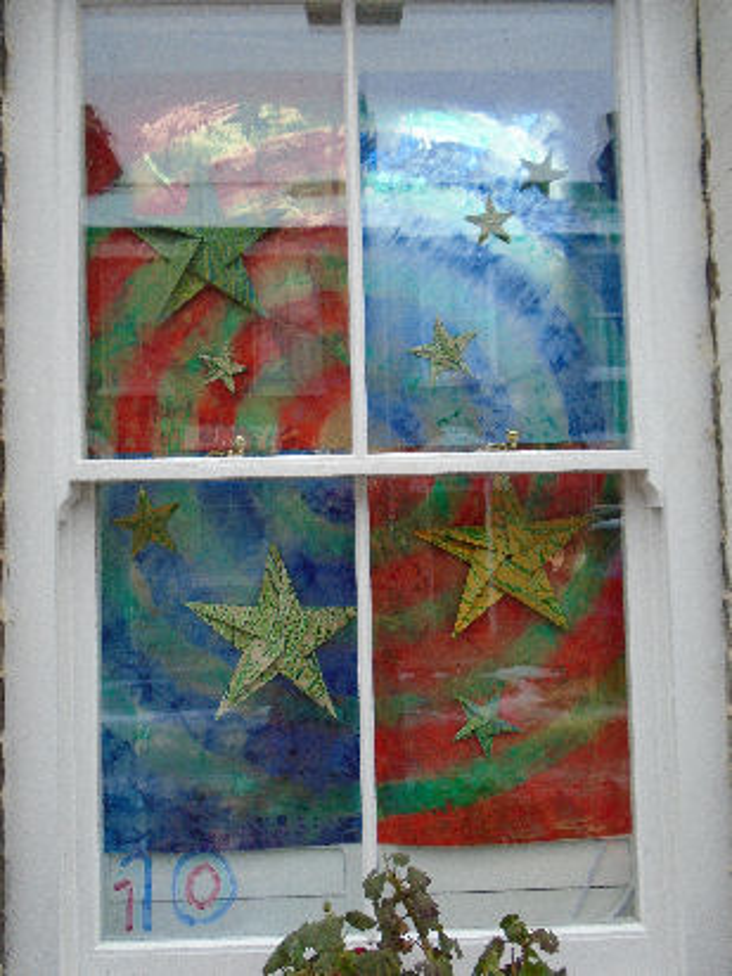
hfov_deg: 53.1
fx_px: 733
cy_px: 488
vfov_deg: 67.3
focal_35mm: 26
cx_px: 366
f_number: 3.2
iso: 320
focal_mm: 4.6
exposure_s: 1/160
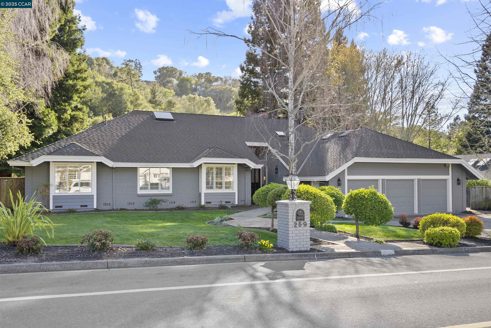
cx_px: 246
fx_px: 396
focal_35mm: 29
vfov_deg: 45.0
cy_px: 164
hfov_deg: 63.6
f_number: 8
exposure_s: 1/80
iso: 640
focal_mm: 29
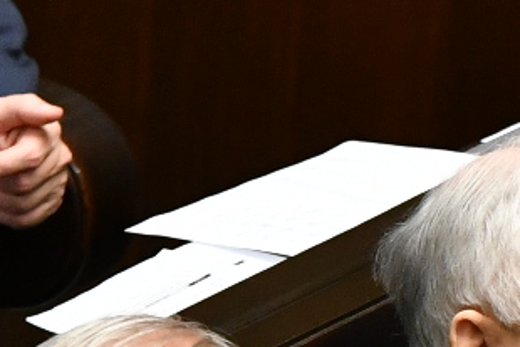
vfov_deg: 0.7
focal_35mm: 2088
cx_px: 723
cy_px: 500
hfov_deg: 1.0
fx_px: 30173
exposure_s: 1/160
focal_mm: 200
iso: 1600
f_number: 3.5
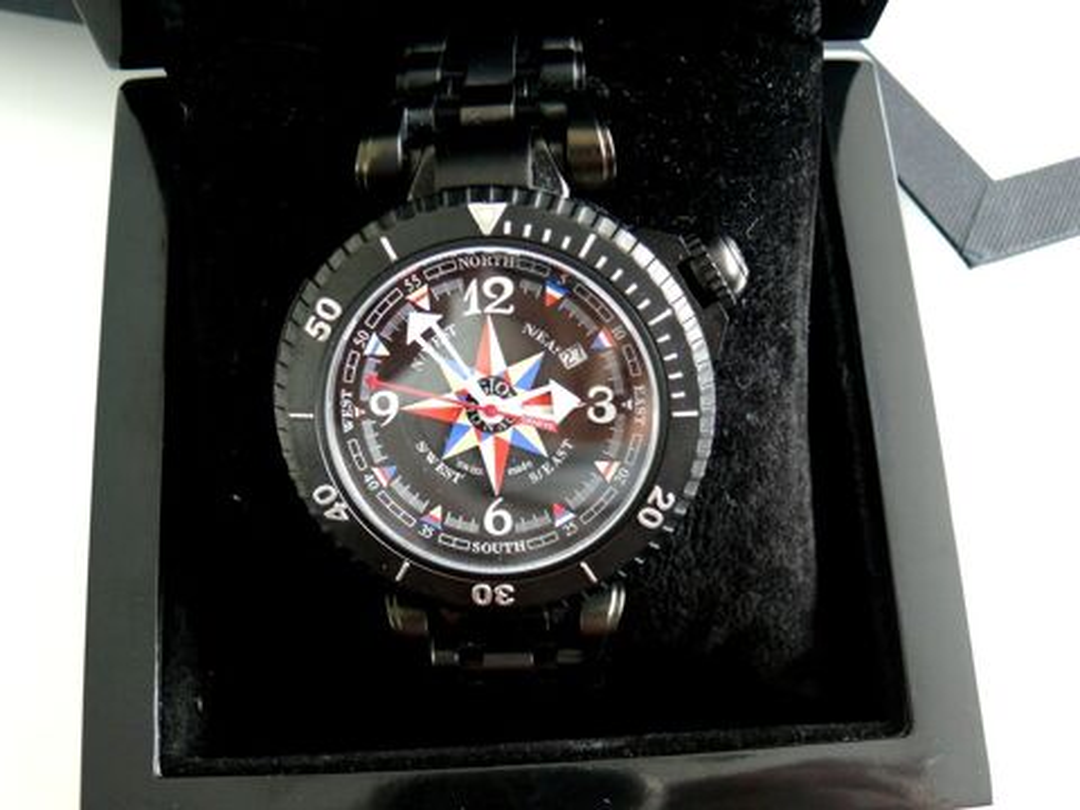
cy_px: 405
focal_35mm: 42
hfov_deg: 44.8
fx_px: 1310
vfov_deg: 34.3
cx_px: 540
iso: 200
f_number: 2.8
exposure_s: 1/15
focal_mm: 8.6
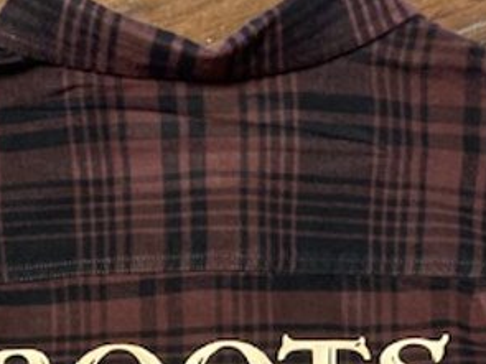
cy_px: 620
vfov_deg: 15.9
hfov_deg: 24.0
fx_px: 1137
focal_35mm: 81
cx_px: 165
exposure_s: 1/59
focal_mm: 3.99
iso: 320
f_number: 1.8
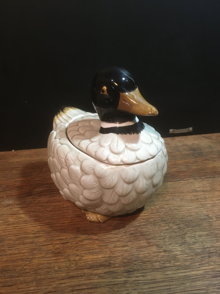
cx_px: 110
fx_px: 246
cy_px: 147
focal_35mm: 29
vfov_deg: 61.7
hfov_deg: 48.2
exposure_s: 1/17
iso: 200
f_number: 2.2
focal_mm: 4.15
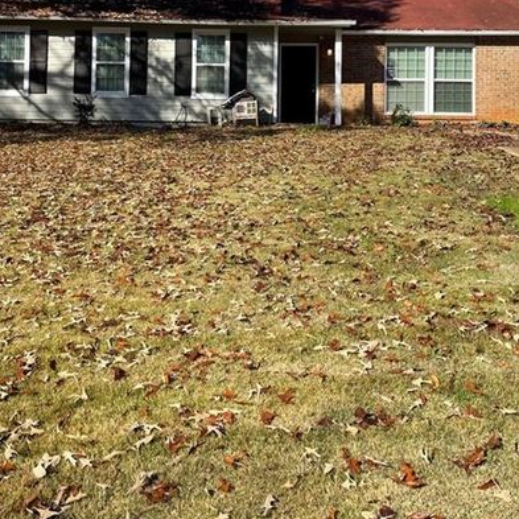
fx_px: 662
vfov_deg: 41.7
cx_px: 258
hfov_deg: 42.8
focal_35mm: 39
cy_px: 138
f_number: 1.6
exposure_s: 1/2304
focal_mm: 4.2
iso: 32
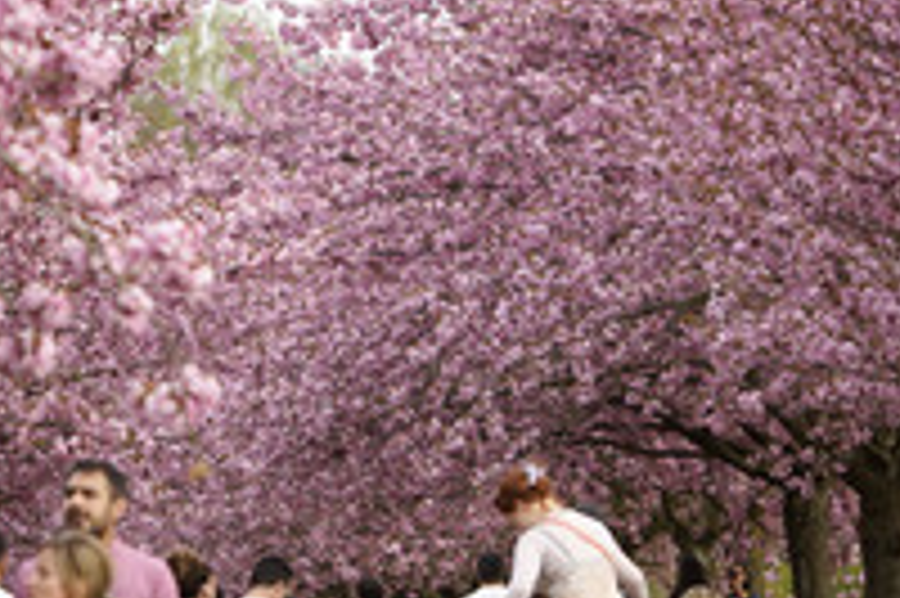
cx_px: 412
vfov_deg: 2.5
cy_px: 337
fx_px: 13663
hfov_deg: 3.8
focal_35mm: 547
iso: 1600
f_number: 5.6
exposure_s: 1/1000
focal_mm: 243
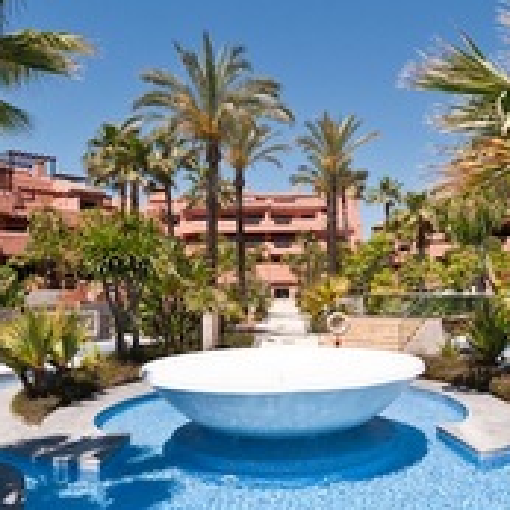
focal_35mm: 33
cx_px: 312
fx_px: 550
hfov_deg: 49.4
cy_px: 251
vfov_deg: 49.7
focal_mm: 14
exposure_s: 1/2000
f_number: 6.3
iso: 200
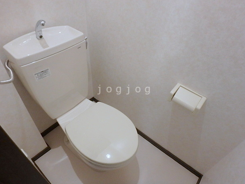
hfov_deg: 76.4
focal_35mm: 22
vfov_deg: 61.1
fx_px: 156
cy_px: 90
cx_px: 125
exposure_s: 1/30
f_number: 3.5
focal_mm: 3.7
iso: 400
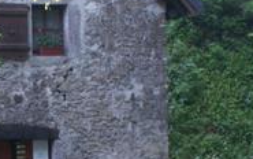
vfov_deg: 8.0
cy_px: 67
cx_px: 4
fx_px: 1139
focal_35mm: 165
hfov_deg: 12.5
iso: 50
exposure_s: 1/30
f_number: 3.5
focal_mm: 7.49
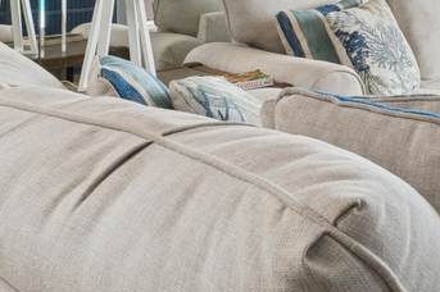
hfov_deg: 27.6
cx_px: 616
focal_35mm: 56
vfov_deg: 21.9
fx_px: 684
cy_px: -79
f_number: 10
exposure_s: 1/10
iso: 100
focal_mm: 10
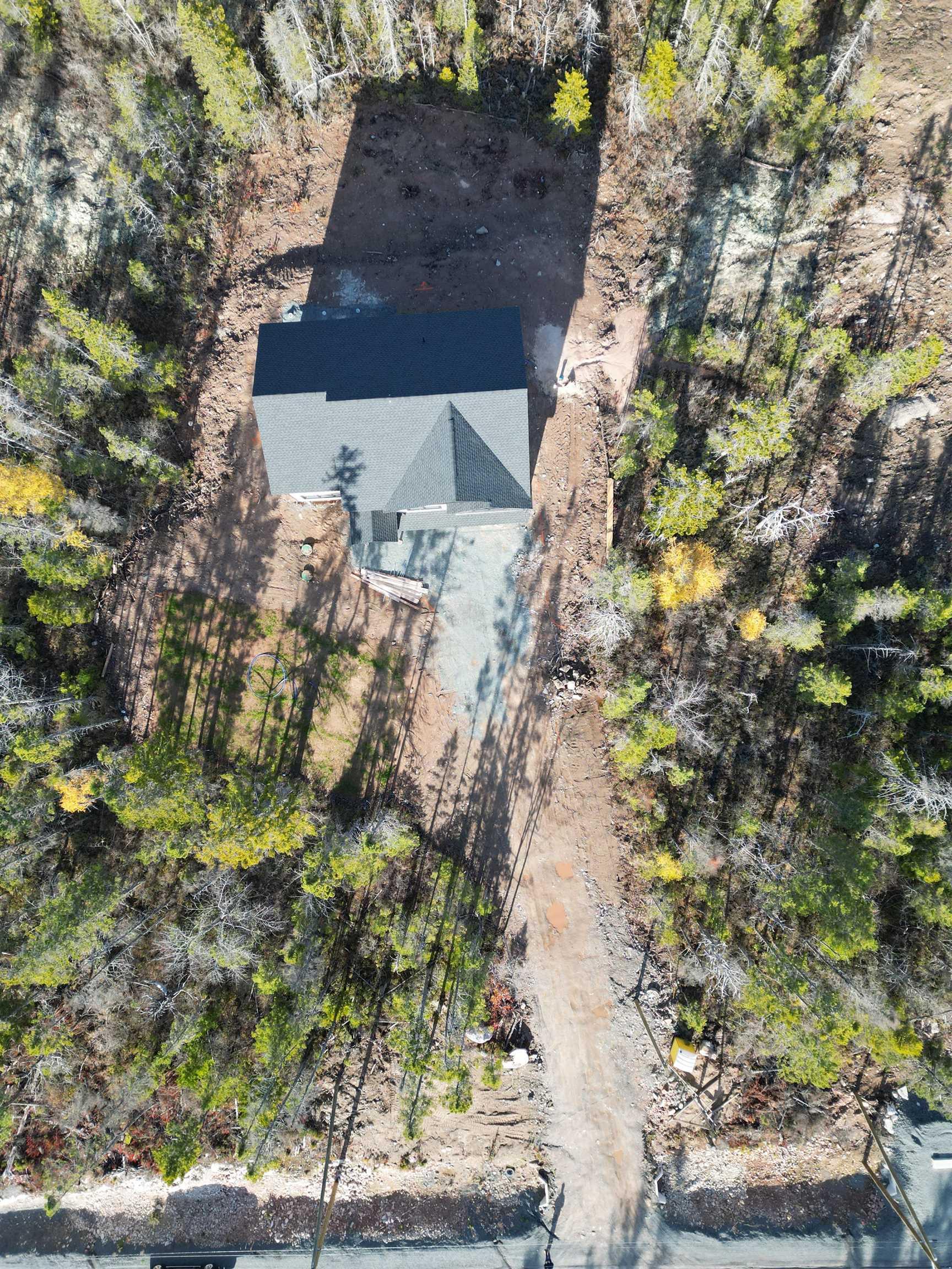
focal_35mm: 24
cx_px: 476
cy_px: 634
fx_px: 880
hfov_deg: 56.8
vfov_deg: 71.6
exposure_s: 1/640
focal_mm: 6.72
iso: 130
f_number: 1.7
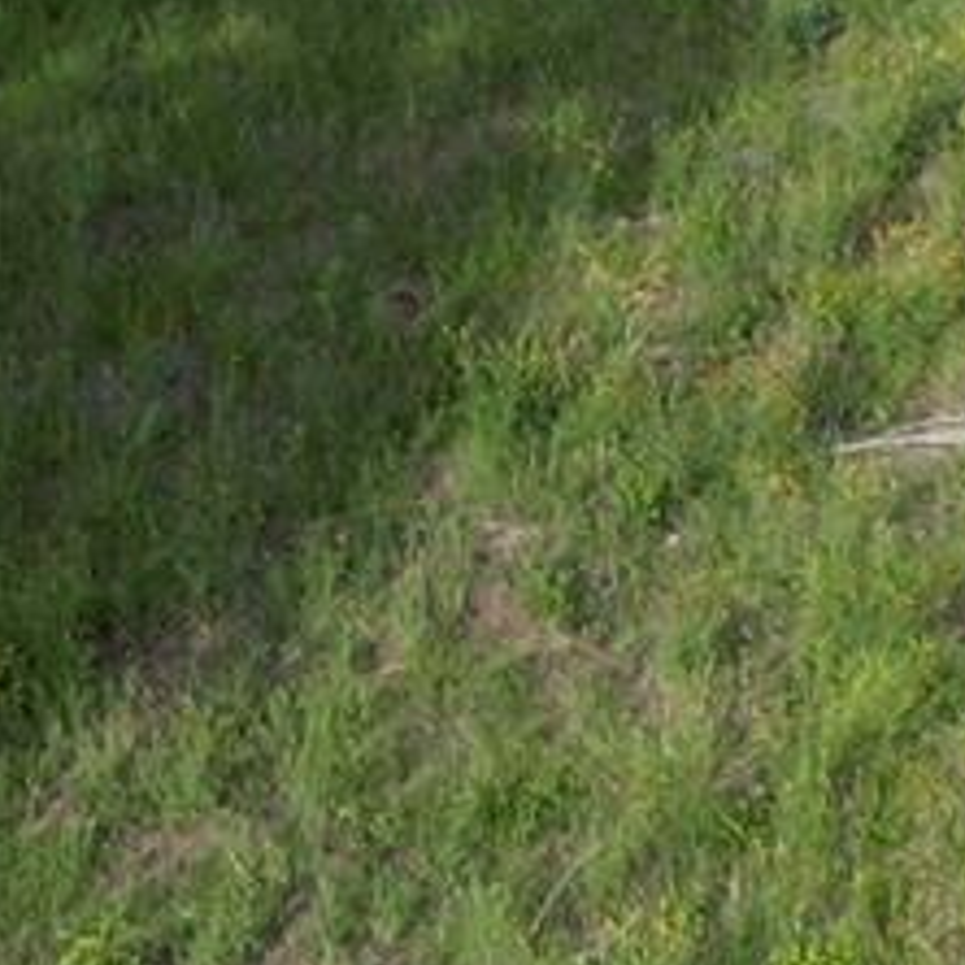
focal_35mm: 193
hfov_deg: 8.0
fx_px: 6087
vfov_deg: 9.0
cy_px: -39
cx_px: 2769
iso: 100
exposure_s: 1/1000
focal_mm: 6.72
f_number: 1.7
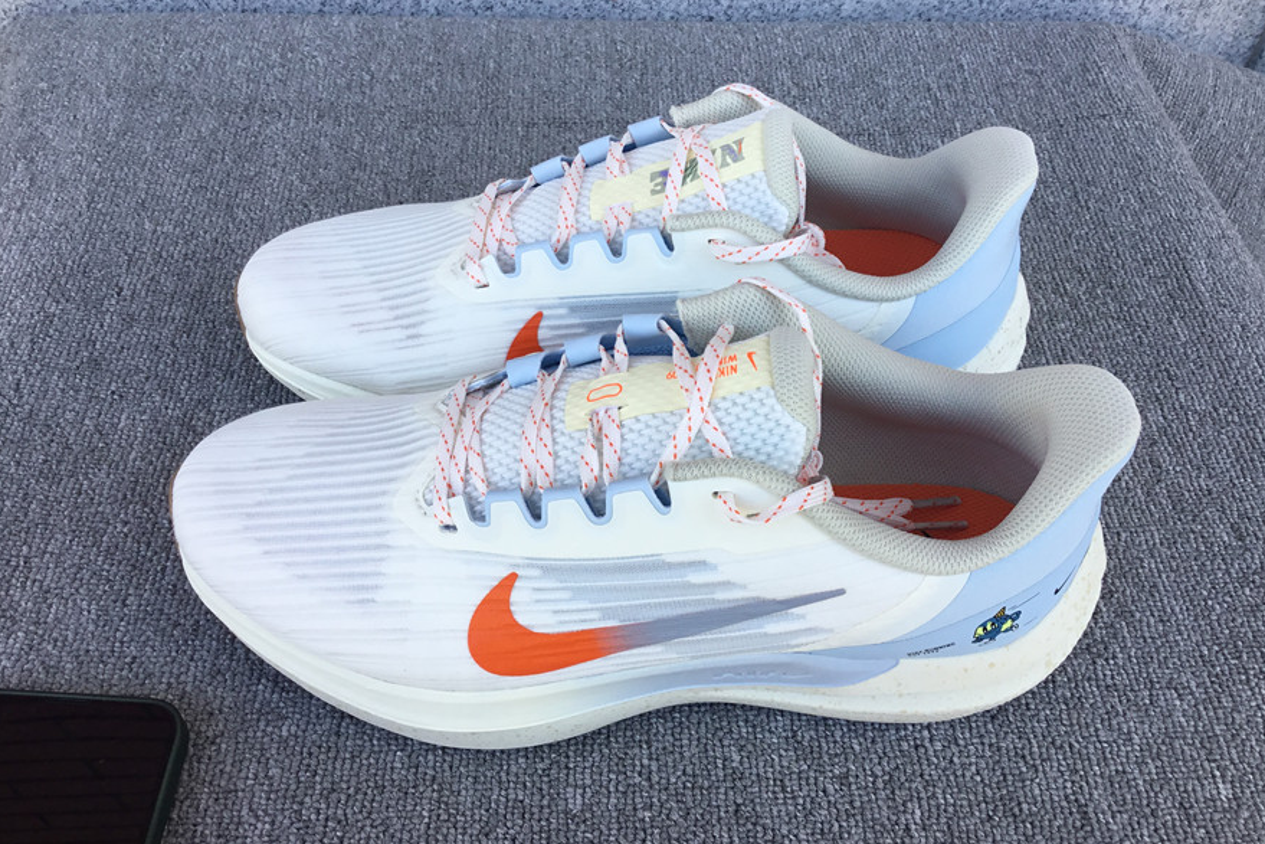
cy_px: 404
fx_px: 1159
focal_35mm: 33
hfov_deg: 57.2
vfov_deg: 40.0
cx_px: 632
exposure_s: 1/198
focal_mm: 3.3
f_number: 2.4
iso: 25
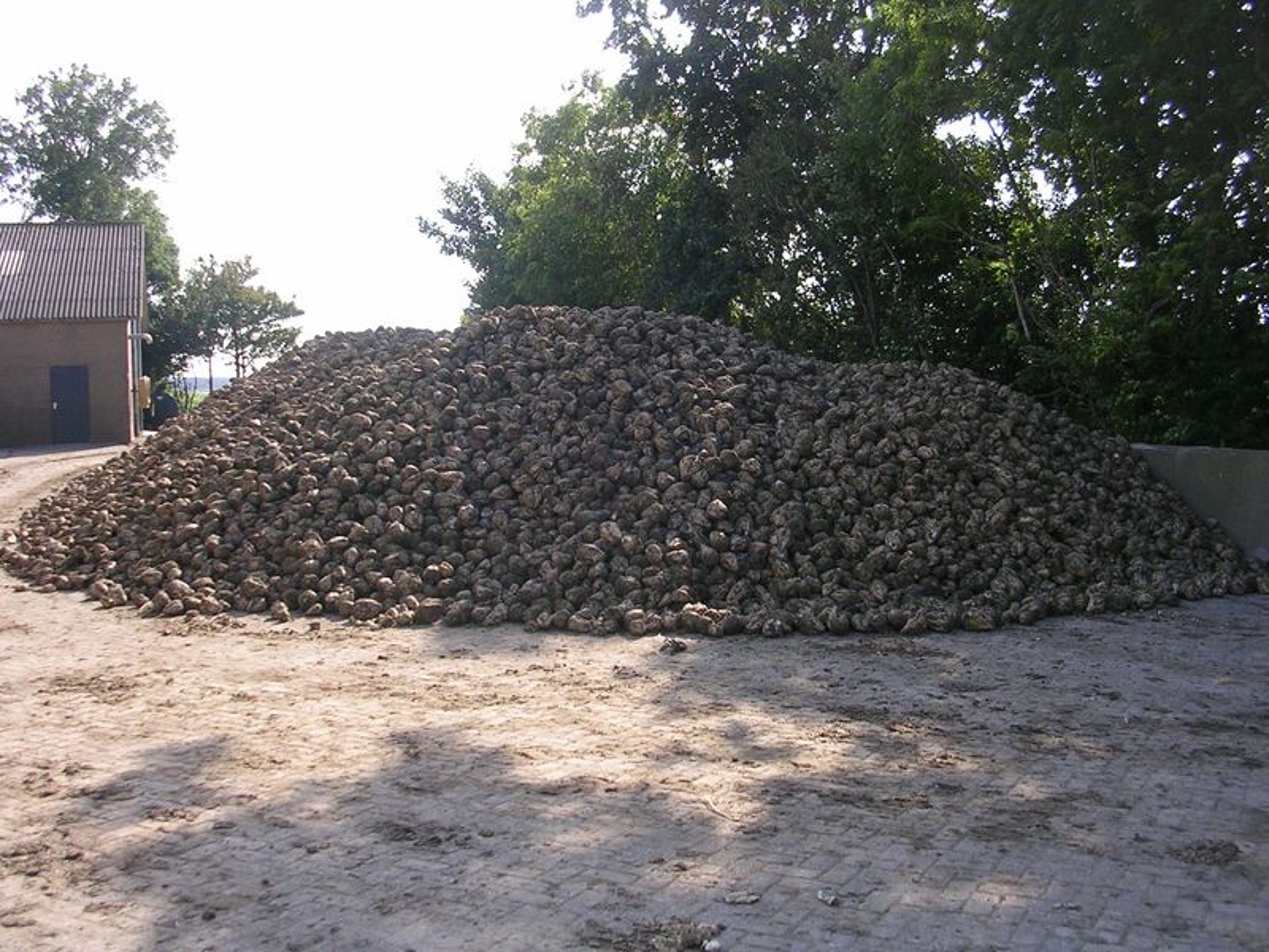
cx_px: 634
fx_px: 1393
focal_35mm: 38
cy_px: 476
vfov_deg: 37.7
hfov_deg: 49.0
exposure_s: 1/410
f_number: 2.8
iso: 50
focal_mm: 5.8
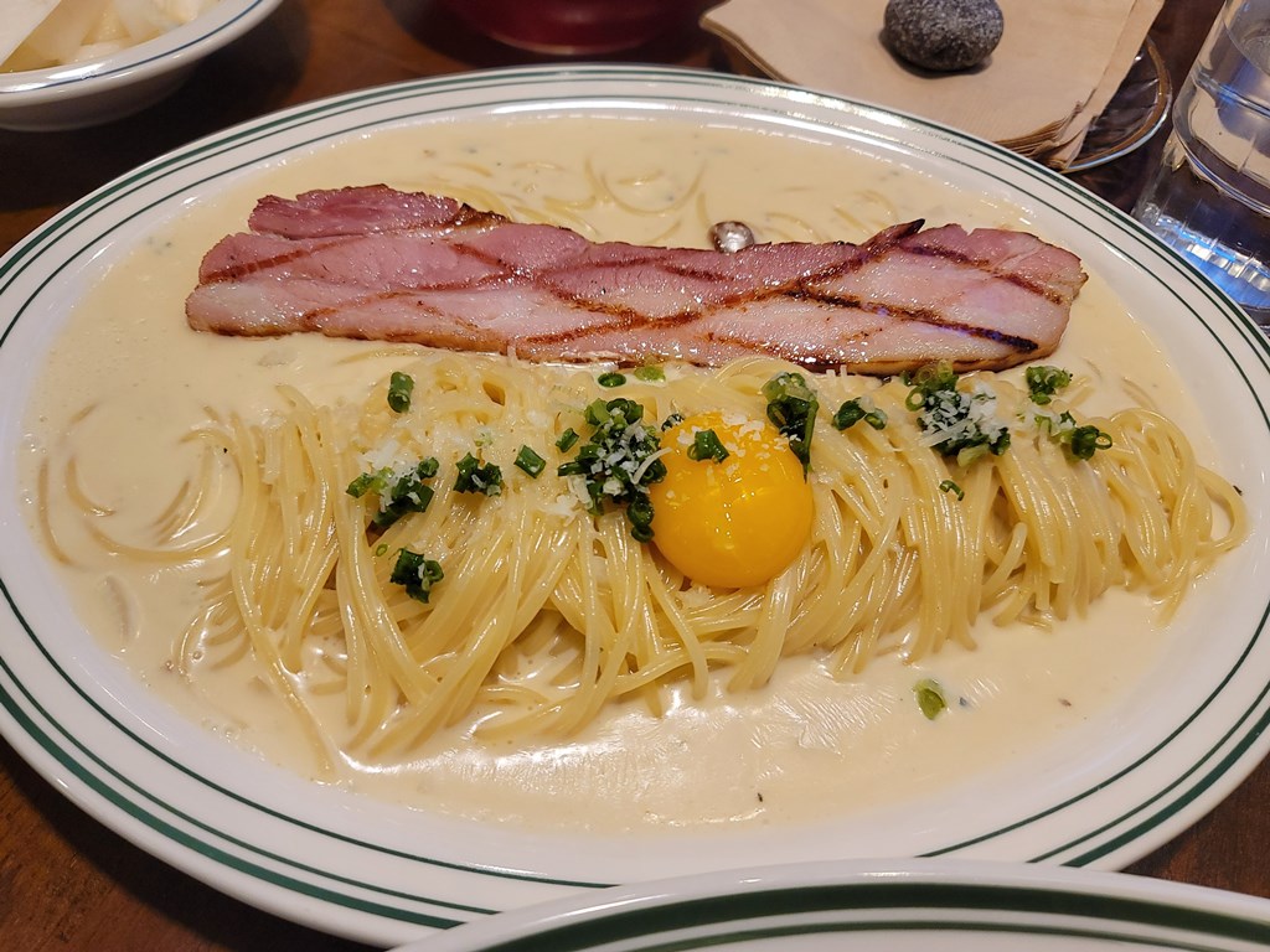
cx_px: 635
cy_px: 476
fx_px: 917
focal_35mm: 25
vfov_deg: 54.9
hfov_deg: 69.4
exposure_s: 1/60
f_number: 1.8
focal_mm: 7
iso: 160
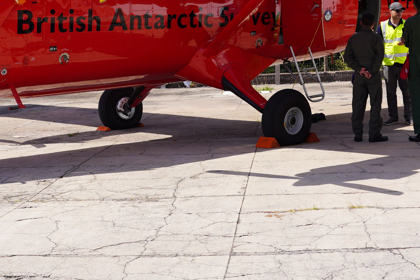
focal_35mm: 73
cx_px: 204
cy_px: 15
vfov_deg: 18.3
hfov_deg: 27.7
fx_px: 851
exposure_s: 1/500
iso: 100
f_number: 5
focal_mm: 28
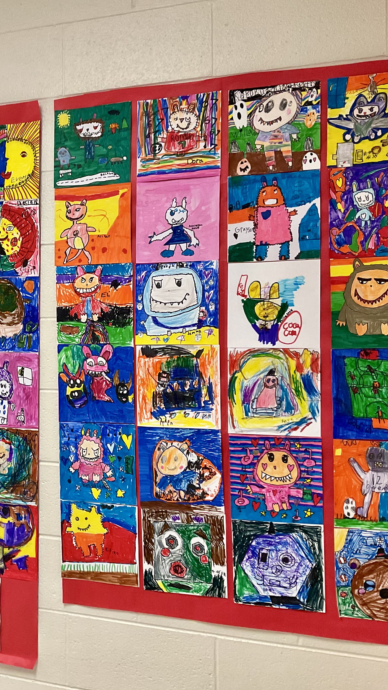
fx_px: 787
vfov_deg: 47.4
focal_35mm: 43
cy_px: 341
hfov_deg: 26.5
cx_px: 17
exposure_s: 1/60
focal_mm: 3
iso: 125
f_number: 1.8
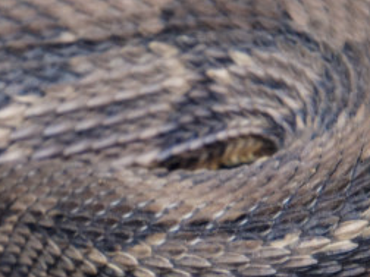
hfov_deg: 2.1
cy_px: 323
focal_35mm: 945
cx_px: 76
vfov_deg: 1.6
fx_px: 10101
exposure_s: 1/320
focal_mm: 210
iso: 1600
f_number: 6.3
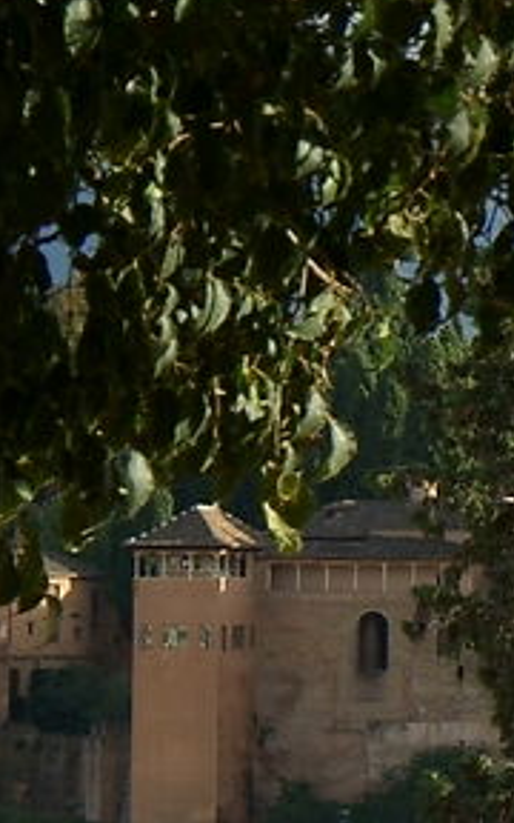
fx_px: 6657
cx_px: 2896
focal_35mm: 297
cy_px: 437
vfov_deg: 7.1
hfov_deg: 3.8
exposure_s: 1/80
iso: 100
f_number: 10
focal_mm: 35
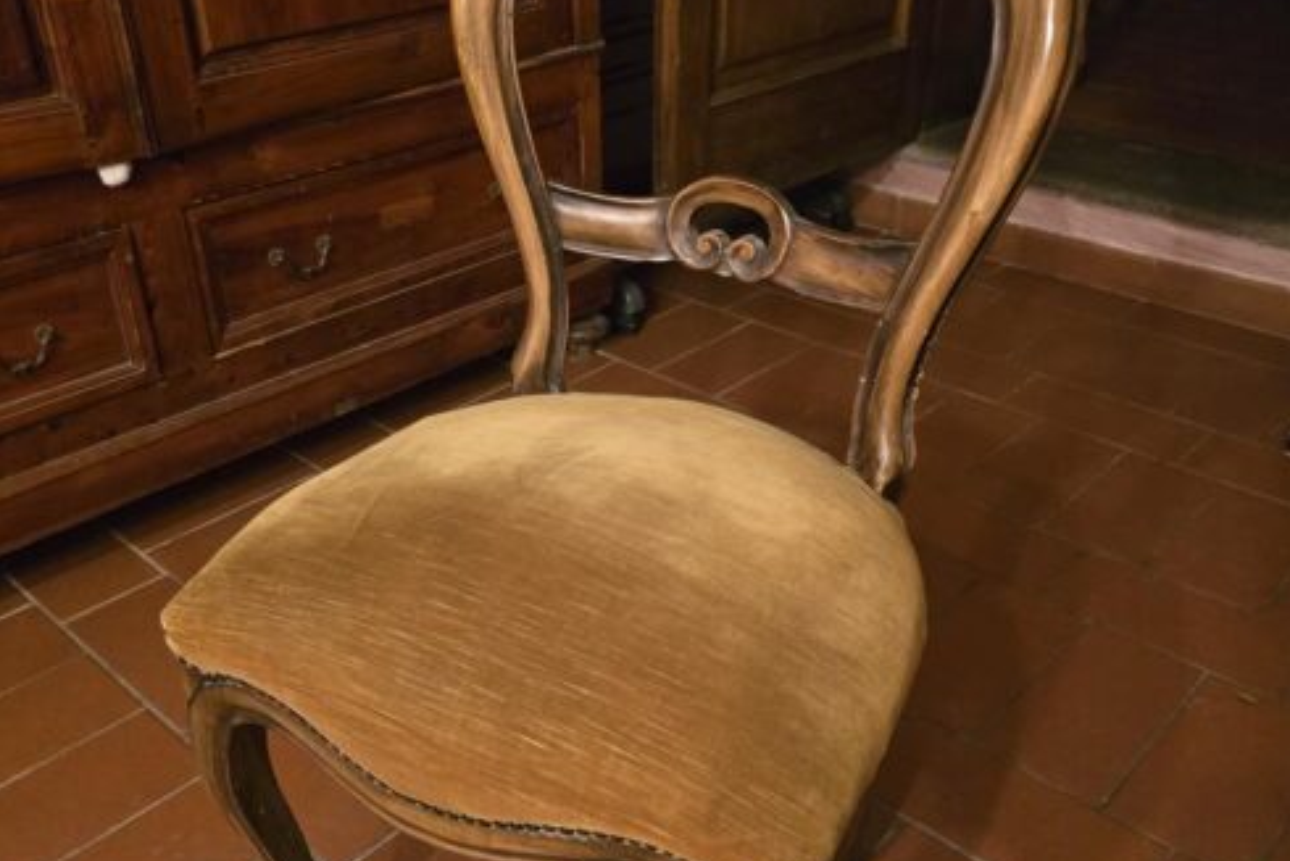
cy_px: 478
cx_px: 627
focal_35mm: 25
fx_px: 896
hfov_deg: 71.5
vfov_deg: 51.2
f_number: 1.7
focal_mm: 6.3
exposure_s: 1/100
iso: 2500
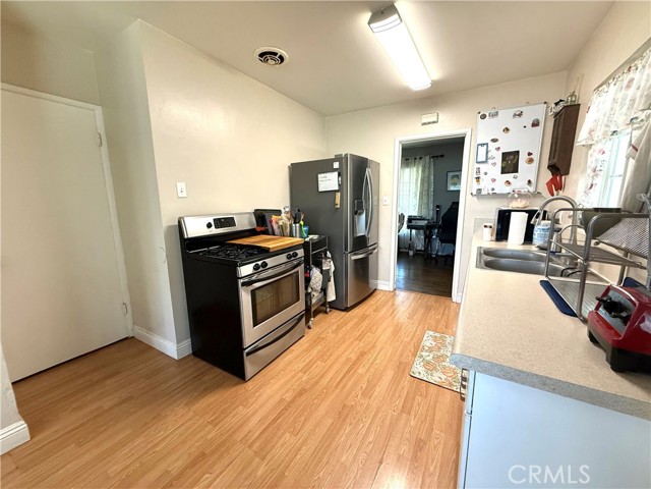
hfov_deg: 102.1
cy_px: 244
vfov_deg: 85.7
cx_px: 326
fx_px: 263
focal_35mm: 14
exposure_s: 1/120
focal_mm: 2.22
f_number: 2.2
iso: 320
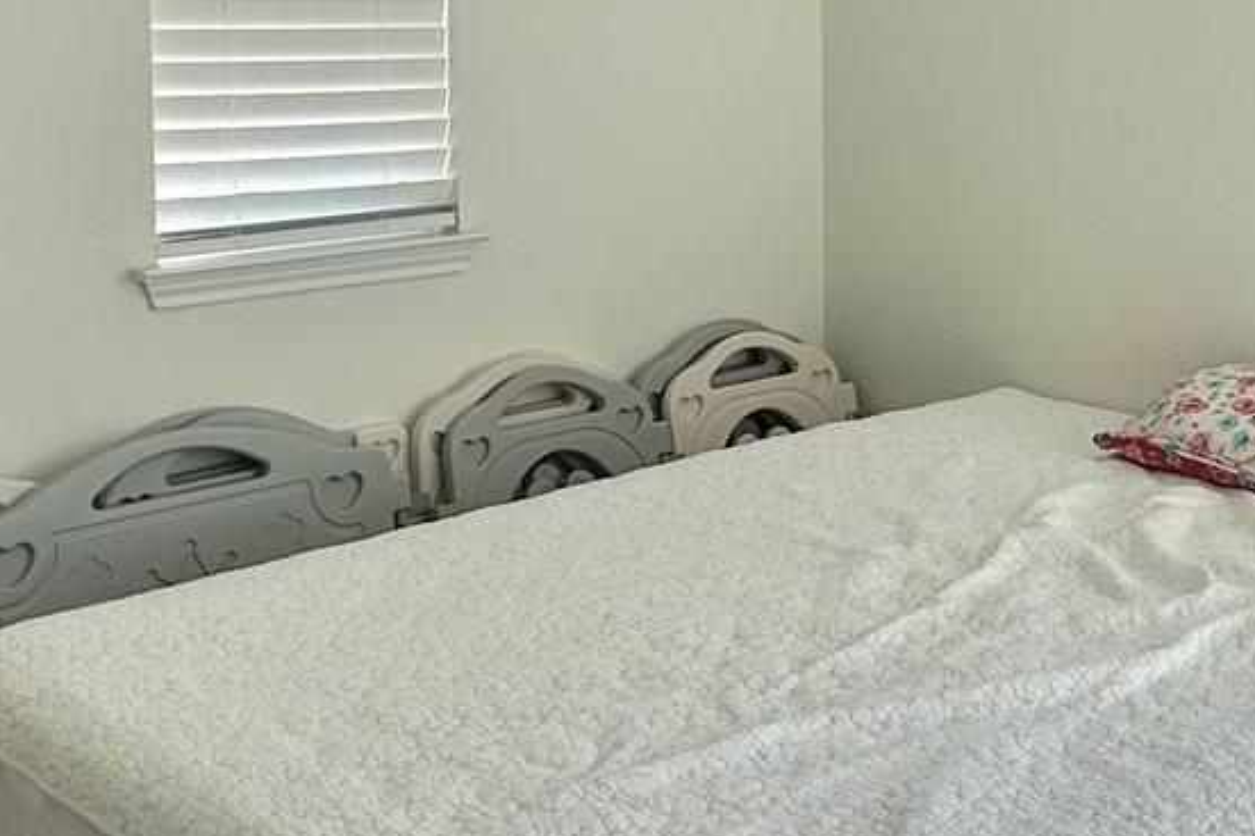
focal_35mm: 54
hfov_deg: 36.4
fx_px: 1882
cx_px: 871
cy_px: 52
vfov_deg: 24.2
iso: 40
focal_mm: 2.22
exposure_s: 1/154
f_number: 2.2
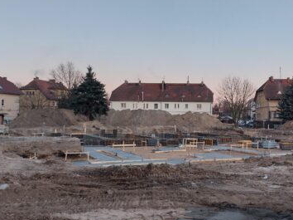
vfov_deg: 37.7
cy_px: 112
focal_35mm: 38
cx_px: 185
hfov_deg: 48.5
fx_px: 321
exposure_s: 1/50
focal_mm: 5.23
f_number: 1.8
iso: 32
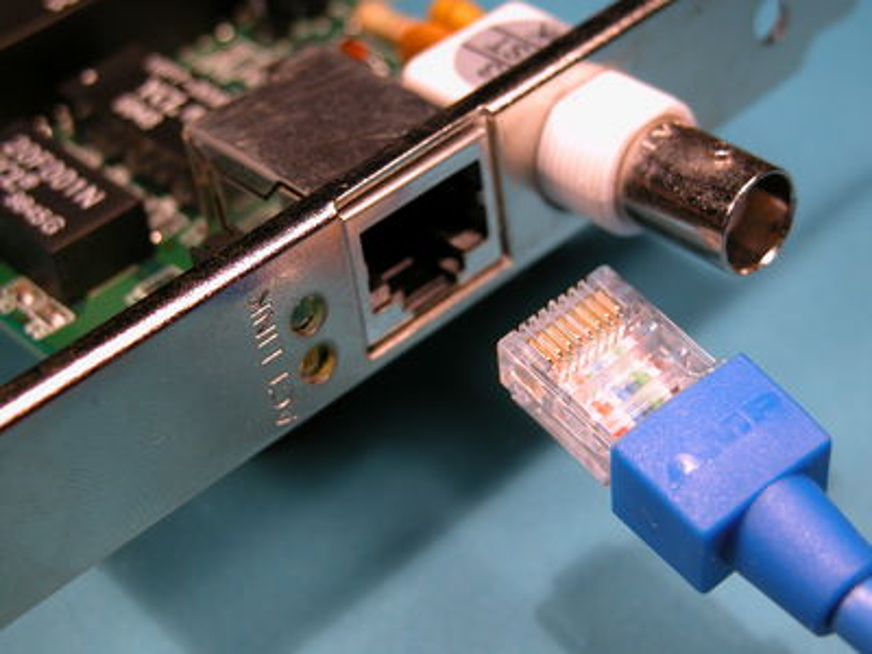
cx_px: 436
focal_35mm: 83
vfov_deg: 17.8
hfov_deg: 23.6
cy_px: 327
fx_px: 2091
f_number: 3.5
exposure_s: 1/54.3
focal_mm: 21
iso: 100
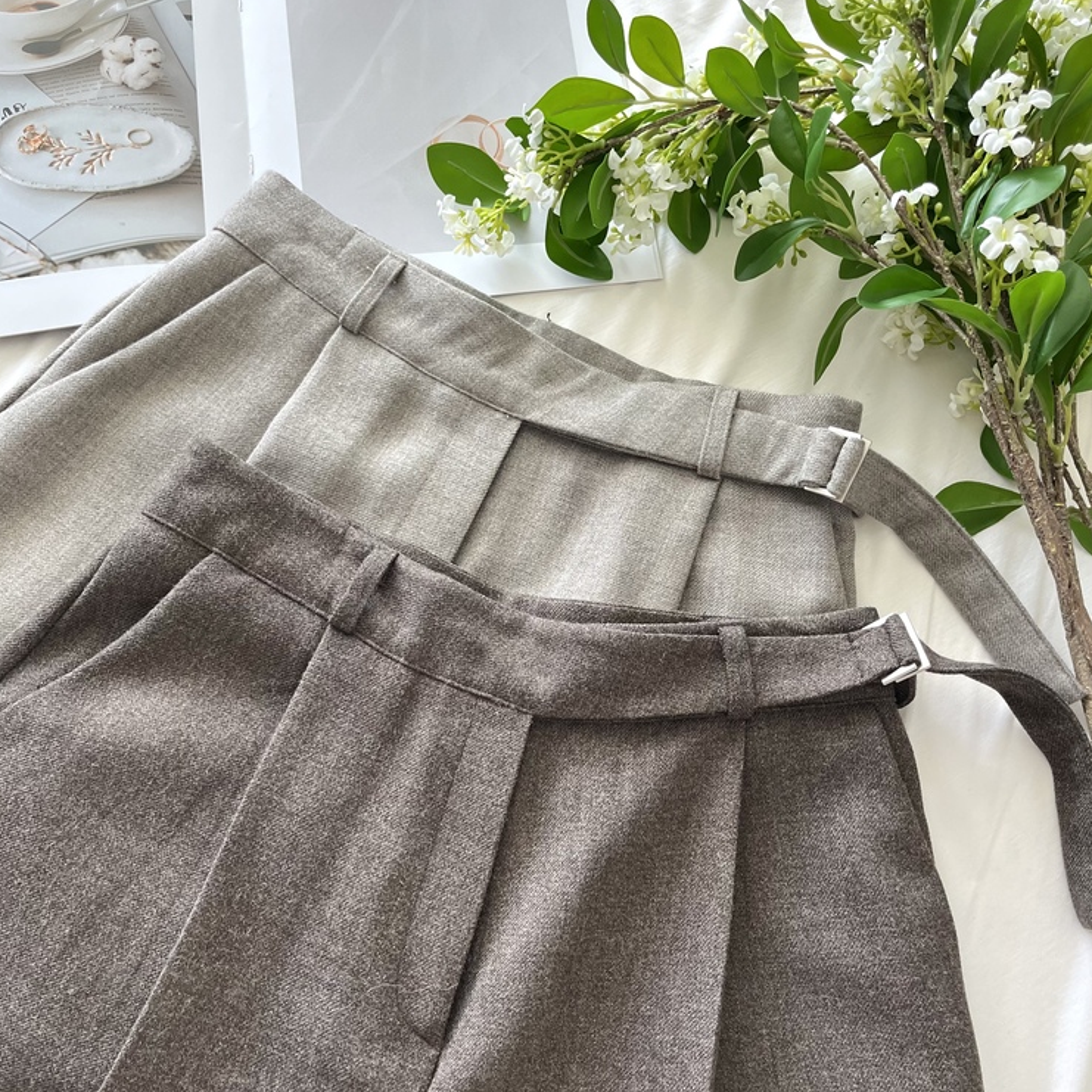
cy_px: 591
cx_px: 542
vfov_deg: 52.5
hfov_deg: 52.5
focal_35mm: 31
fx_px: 1106
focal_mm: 5.1
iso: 125
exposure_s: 1/118
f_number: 1.6
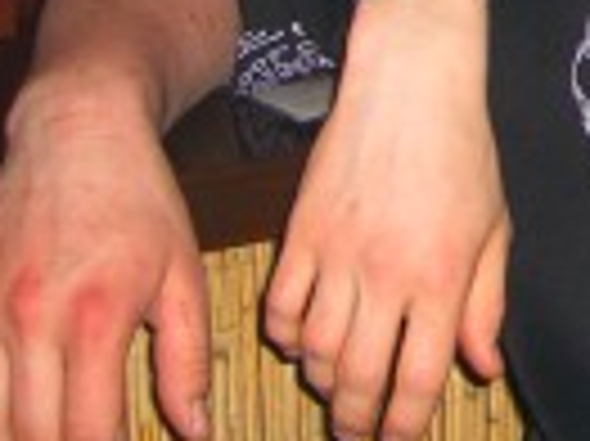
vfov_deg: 8.1
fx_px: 2963
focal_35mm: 174
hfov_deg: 10.9
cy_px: -450
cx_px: 887
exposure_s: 1/60
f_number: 2.8
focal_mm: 7.9
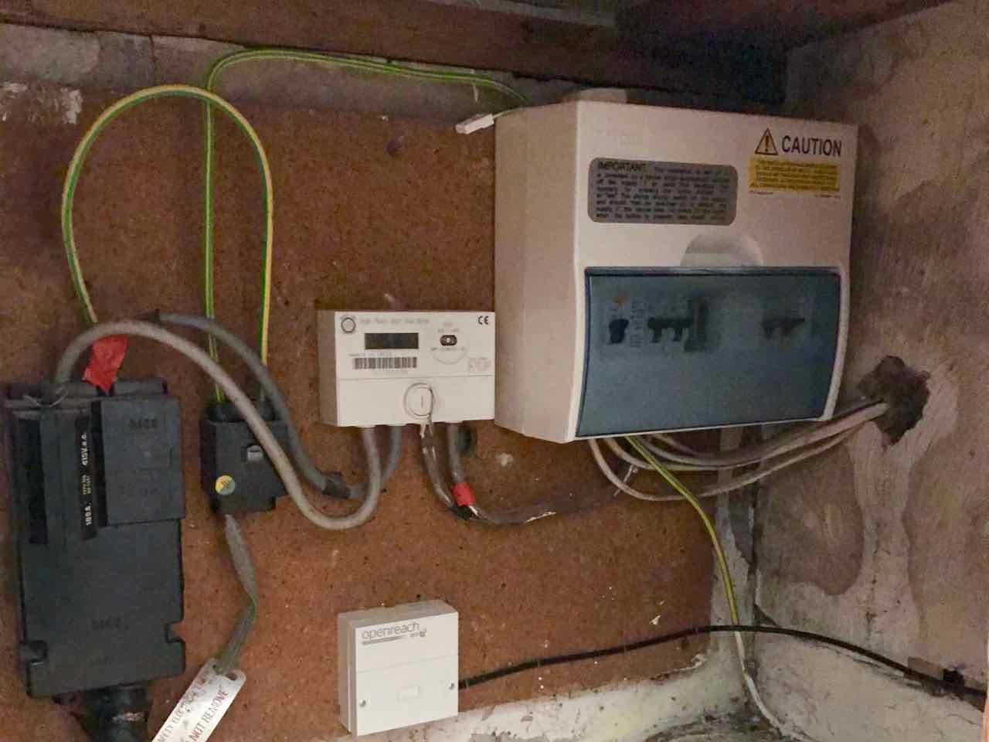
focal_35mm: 28
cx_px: 494
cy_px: 371
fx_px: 800
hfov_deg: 63.4
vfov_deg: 49.7
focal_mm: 3.99
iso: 125
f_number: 1.8
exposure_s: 1/4
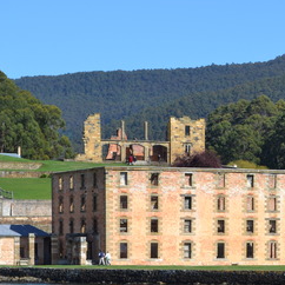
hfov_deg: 9.4
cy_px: 209
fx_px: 1724
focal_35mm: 185
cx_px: 292
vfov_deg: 9.4
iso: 100
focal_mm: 55
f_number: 8
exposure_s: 1/250
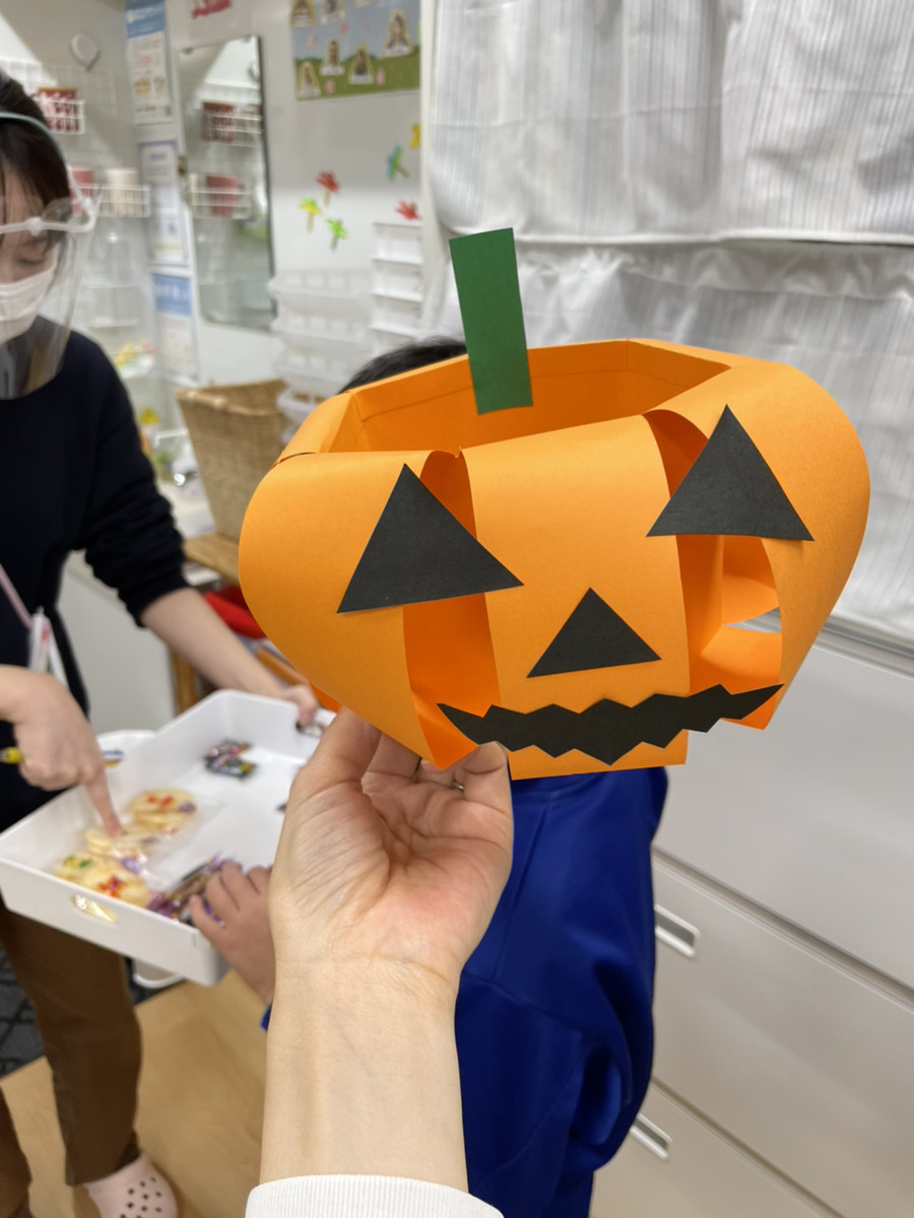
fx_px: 915
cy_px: 609
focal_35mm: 26
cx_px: 457
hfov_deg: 53.1
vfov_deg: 67.3
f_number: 1.6
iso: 80
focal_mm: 4.2
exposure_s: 1/120
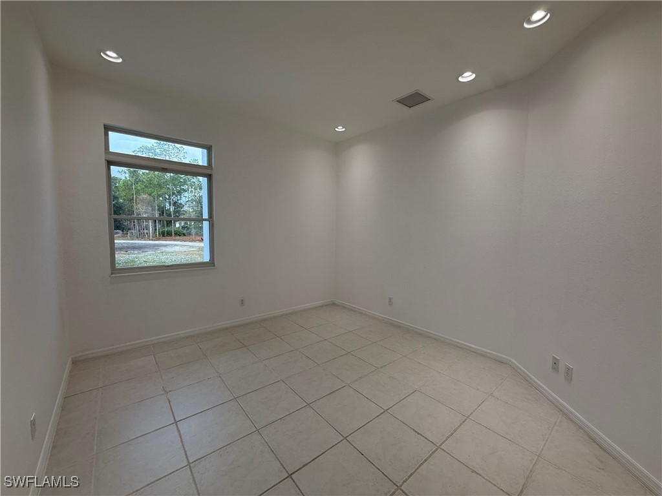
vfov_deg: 85.7
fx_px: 268
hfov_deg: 102.1
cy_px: 248
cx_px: 331
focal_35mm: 14
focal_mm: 2.22
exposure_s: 1/152
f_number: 2.2
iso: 64
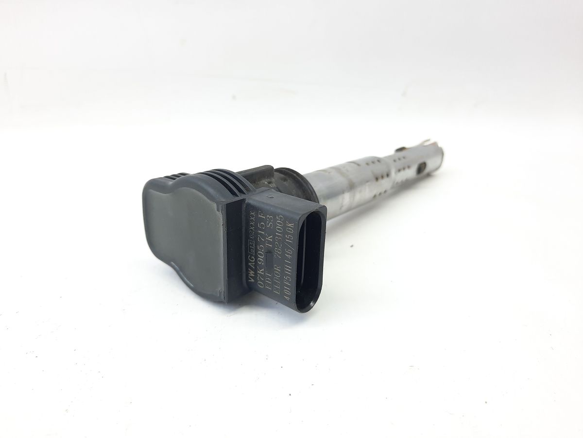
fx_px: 421
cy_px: 219
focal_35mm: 25
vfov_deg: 54.9
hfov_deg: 69.4
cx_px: 292
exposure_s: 1/50
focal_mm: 4.6
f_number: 2
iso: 100
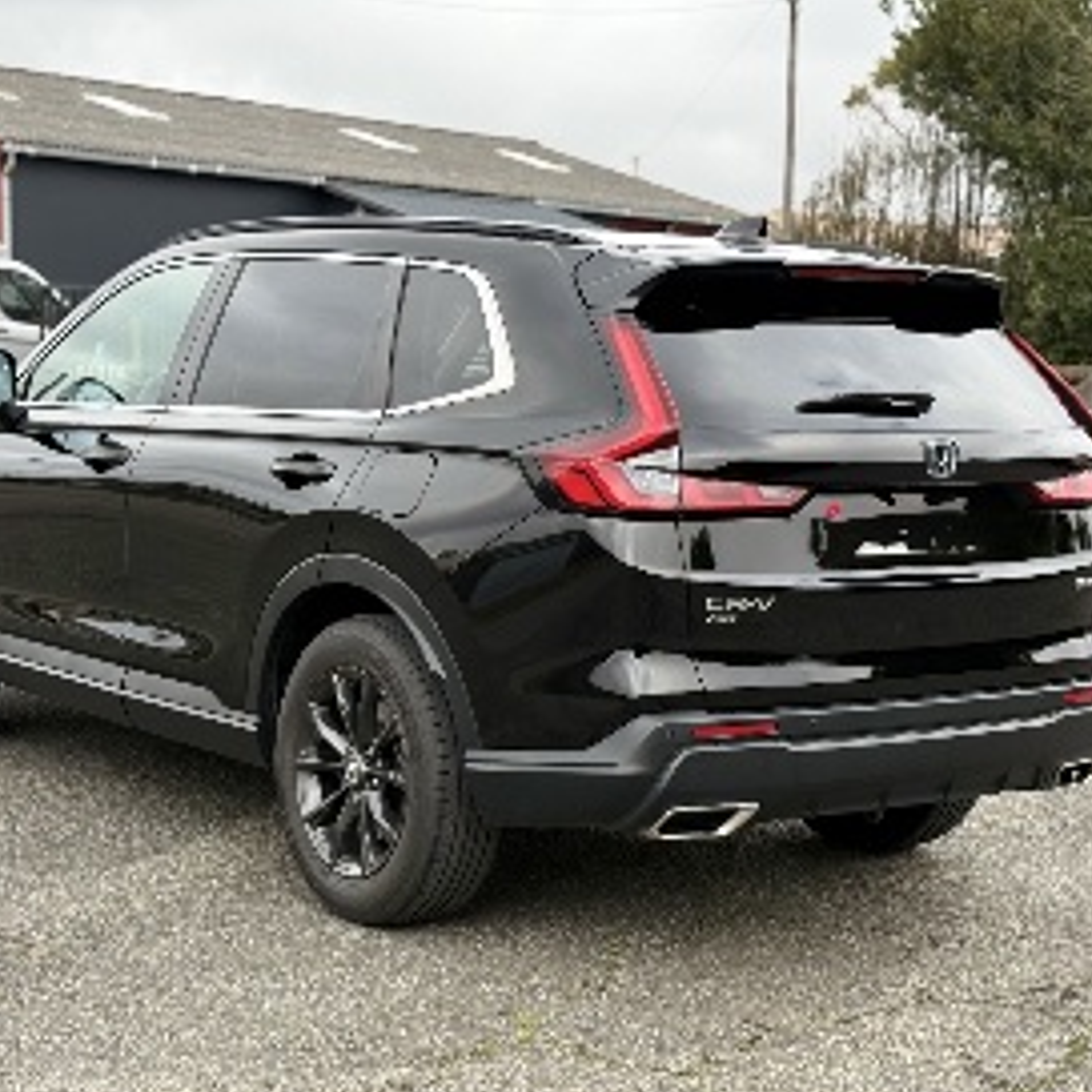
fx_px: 2320
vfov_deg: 26.5
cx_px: 542
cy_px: 622
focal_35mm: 65
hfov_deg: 26.5
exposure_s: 1/778
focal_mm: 6.76
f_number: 1.78
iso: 100
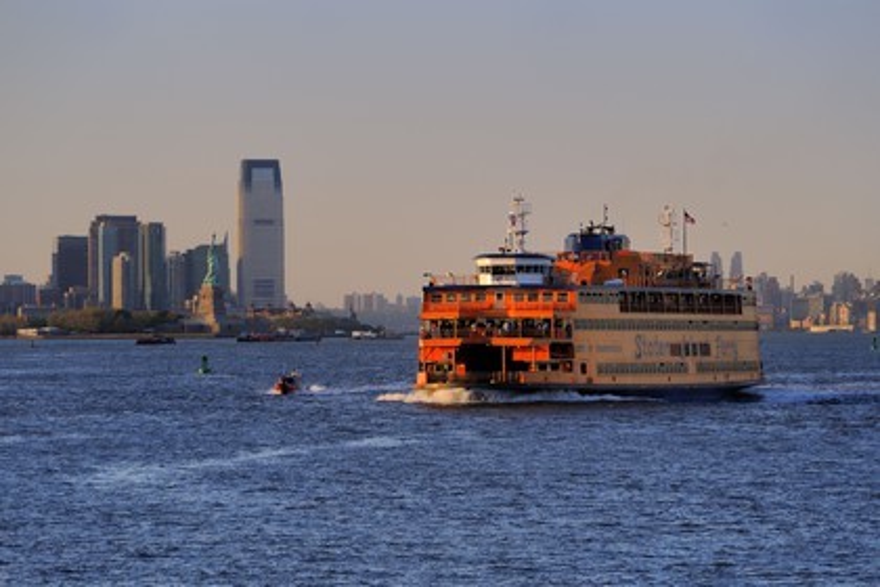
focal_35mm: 200
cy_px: 294
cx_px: 440
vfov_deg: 6.9
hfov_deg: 10.3
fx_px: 4889
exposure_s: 1/250
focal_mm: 200
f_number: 6.3
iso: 400
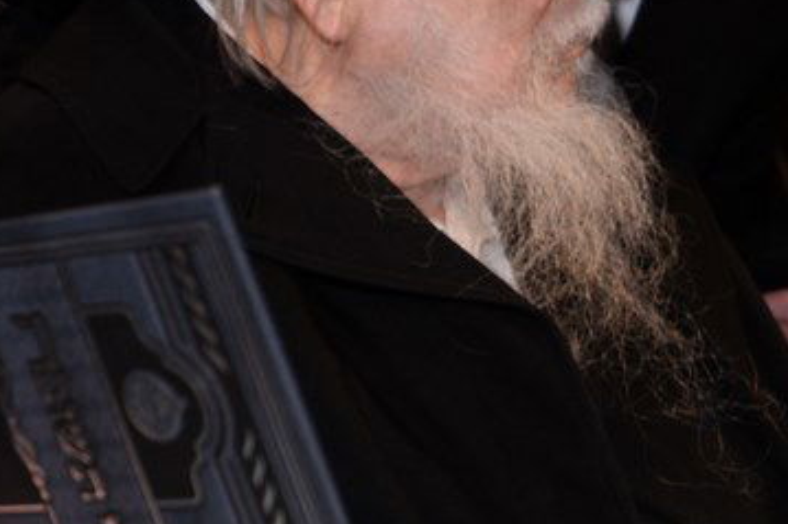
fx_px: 3654
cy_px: 232
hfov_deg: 11.9
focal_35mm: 167
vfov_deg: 8.2
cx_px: -296
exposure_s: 1/125
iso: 640
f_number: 5.6
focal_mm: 52
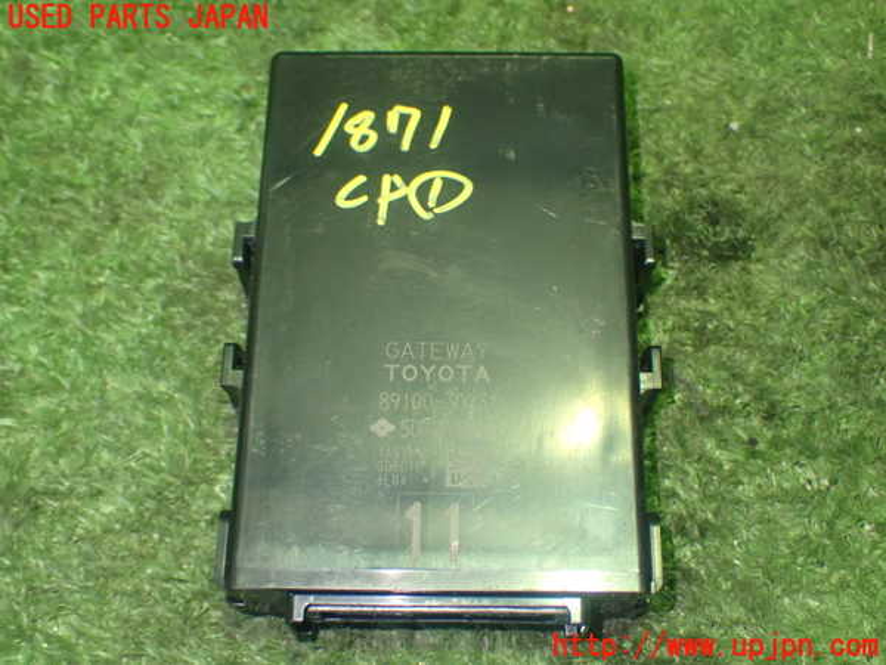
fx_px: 1203
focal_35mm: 47
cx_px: 443
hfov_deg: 40.4
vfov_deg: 30.9
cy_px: 332
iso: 800
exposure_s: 1/30
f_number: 3.1
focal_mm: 8.4
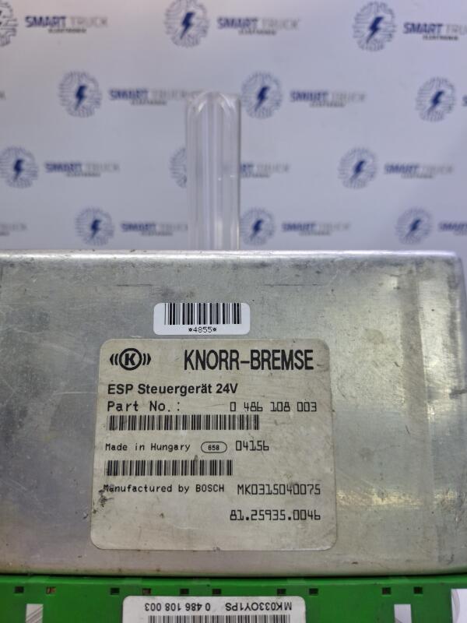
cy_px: 312
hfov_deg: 58.9
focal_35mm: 23
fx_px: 414
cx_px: 234
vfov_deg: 73.9
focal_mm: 5.54
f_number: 1.8
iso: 50
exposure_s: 1/50
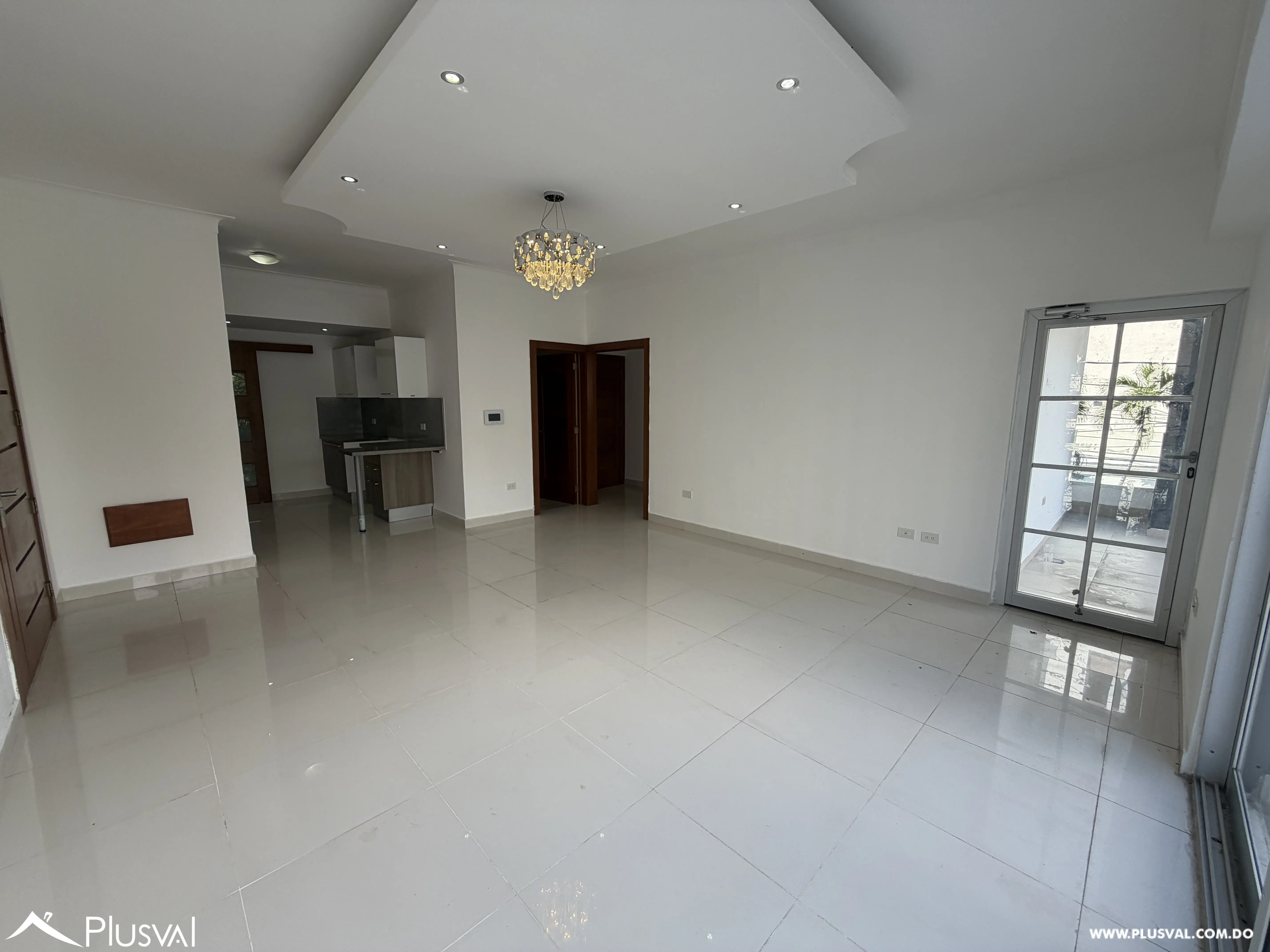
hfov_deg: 102.1
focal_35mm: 14
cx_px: 635
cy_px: 476
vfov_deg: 85.7
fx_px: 514
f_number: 2.2
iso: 40
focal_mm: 2.22
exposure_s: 1/205
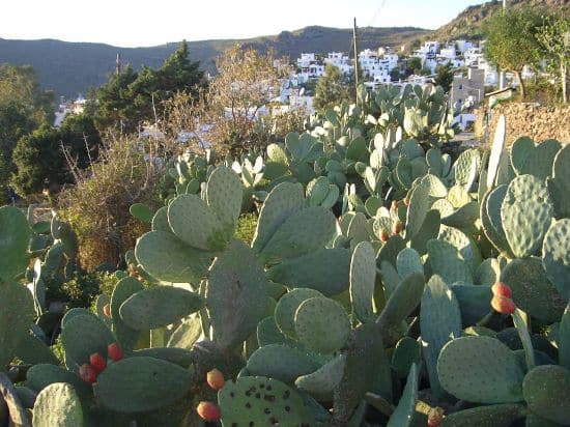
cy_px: 214
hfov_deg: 47.9
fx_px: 642
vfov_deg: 36.8
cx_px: 285
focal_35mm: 39
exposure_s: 1/200
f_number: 2.8
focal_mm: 8
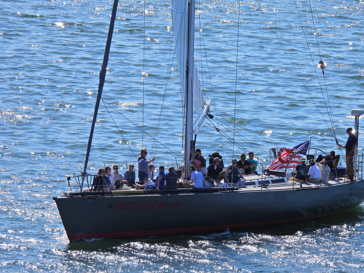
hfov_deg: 3.1
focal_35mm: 650
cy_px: 136
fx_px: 6835
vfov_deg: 2.3
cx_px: 182
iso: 100
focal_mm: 116
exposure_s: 1/800
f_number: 5.6
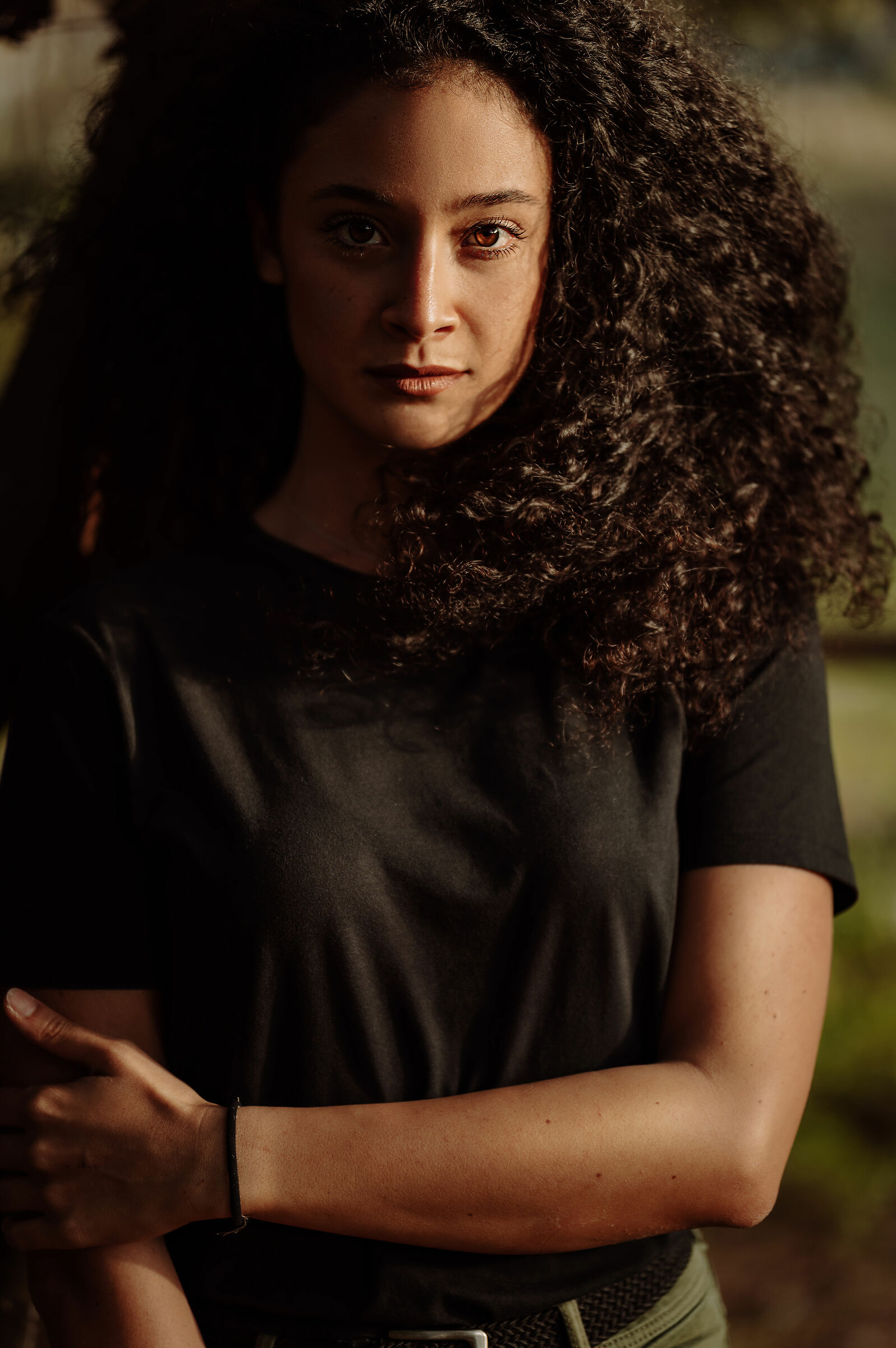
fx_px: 3177
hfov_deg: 16.1
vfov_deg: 23.9
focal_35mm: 85
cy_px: 674
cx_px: 448
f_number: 1.8
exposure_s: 1/500
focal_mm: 85
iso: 100
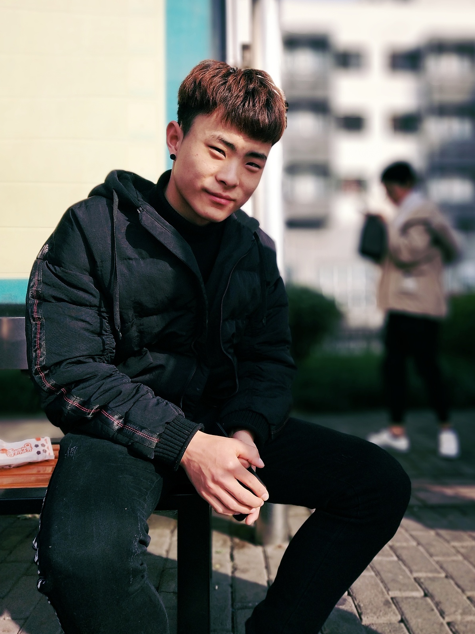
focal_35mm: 32
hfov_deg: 44.2
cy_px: 306
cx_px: 244
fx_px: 585
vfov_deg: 56.8
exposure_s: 1/3333
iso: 94
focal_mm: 3.95
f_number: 0.95
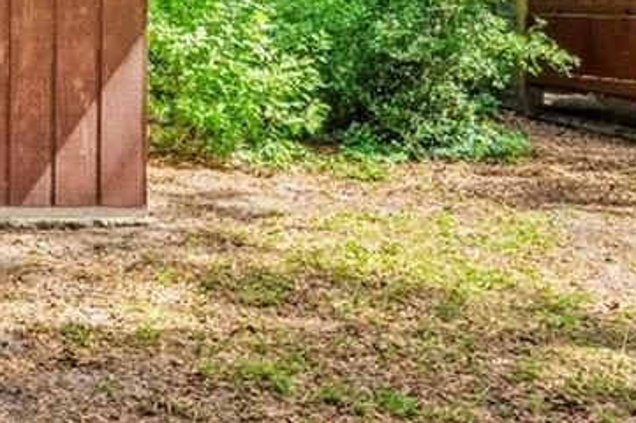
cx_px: -203
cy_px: 16
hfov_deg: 24.1
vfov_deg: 18.2
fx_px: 1292
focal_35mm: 73
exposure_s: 1/1600
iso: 250
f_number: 9
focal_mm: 11
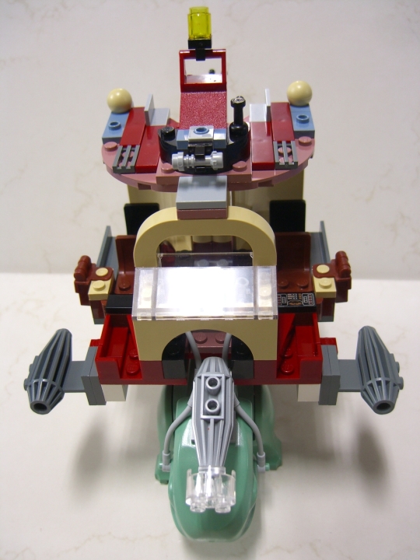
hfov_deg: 37.7
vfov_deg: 49.0
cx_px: 210
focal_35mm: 38
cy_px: 280
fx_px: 615
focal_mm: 7.9
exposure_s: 1/8
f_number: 2.8
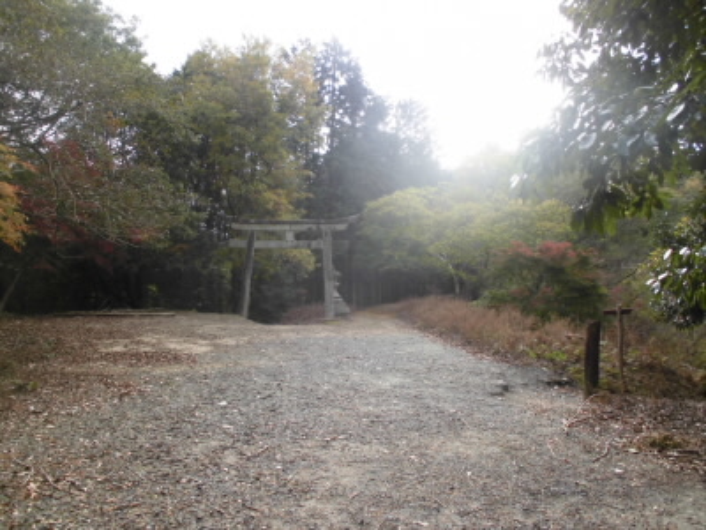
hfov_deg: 61.7
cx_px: 353
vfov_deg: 48.2
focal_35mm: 29
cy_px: 265
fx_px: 591
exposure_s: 1/100
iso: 100
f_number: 3.7
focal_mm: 5.3
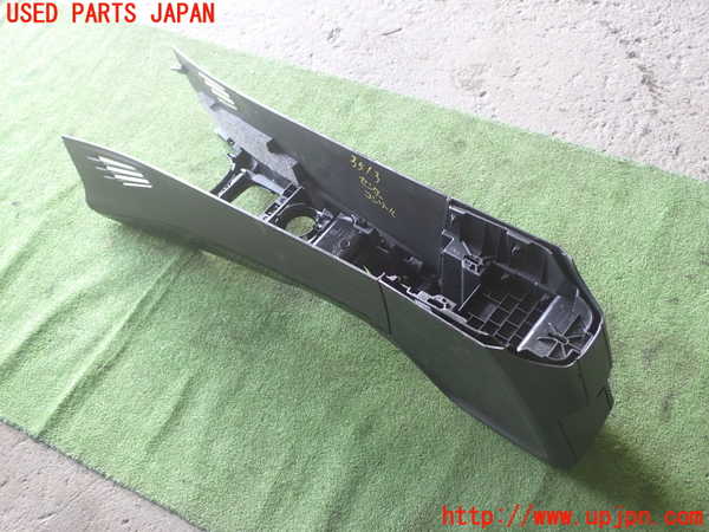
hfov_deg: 51.4
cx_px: 354
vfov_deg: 39.7
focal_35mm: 36
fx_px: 737
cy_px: 266
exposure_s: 1/40
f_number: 2.5
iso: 200
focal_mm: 6.37
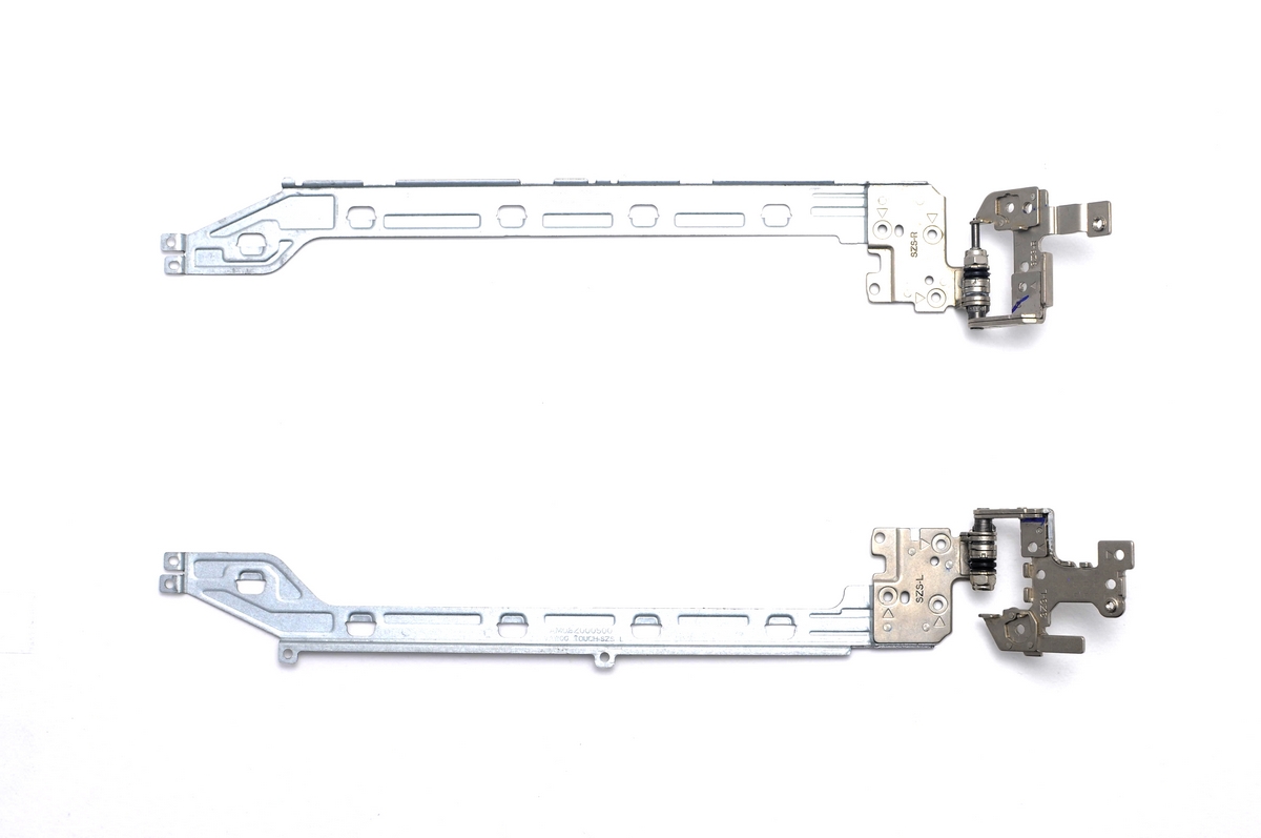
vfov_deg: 25.7
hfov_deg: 37.9
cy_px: 419
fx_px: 1837
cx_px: 630
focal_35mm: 52
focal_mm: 35
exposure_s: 1/25
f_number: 7.1
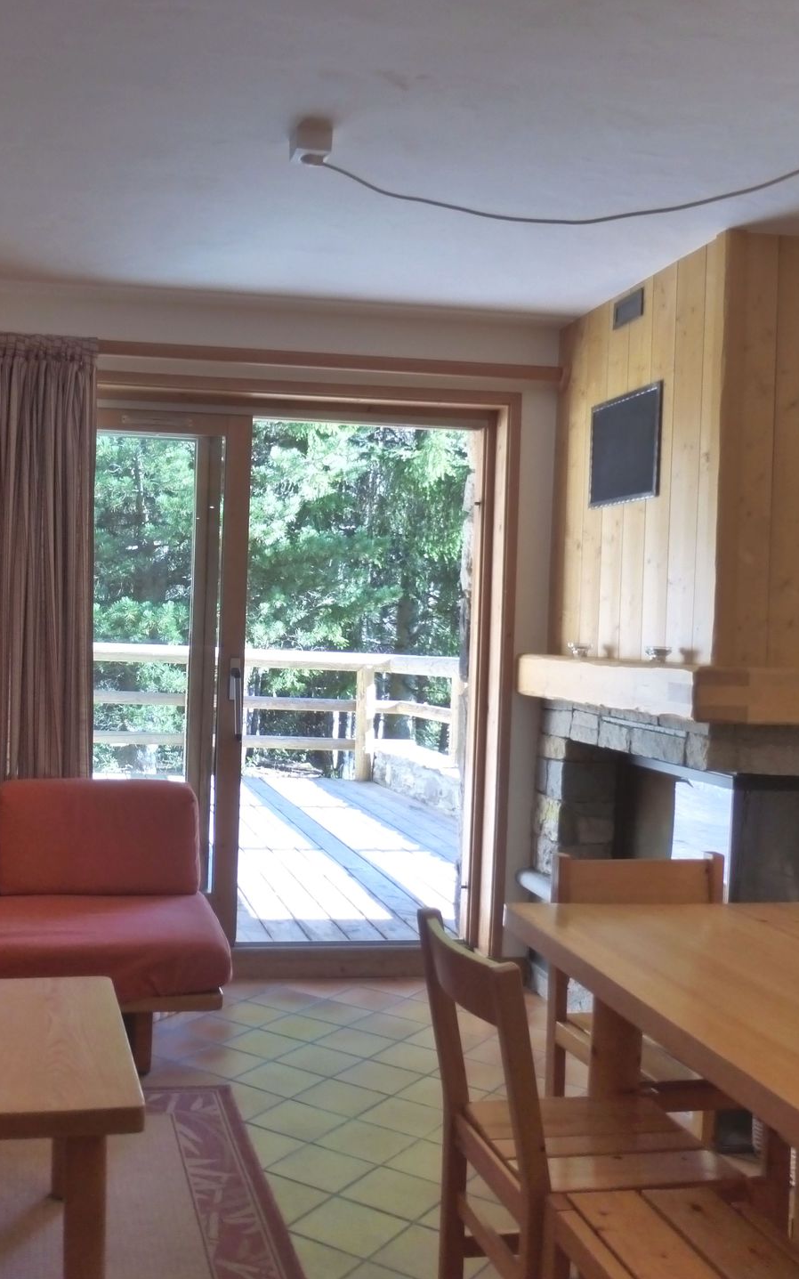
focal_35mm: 34
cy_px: 639
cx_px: 238
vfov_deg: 56.7
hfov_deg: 36.7
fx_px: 1185
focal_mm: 4.3
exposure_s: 1/80
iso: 400
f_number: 3.3
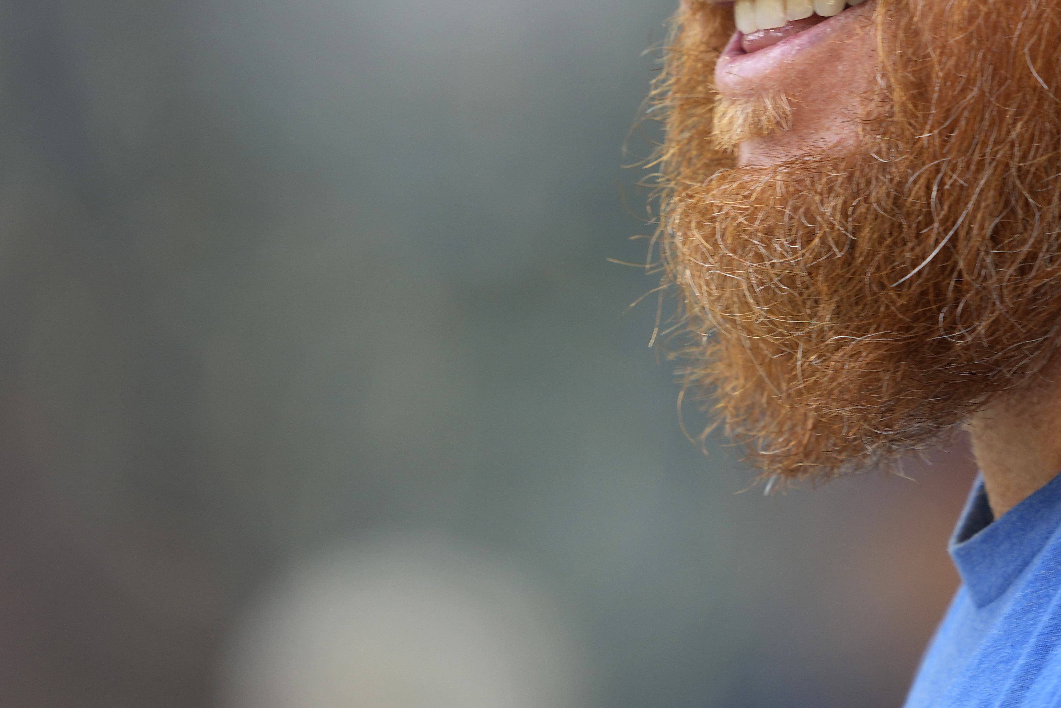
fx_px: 33098
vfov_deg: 1.2
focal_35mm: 1123
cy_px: 40
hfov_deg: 1.8
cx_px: 584
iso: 200
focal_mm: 400
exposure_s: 1/500
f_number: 2.8
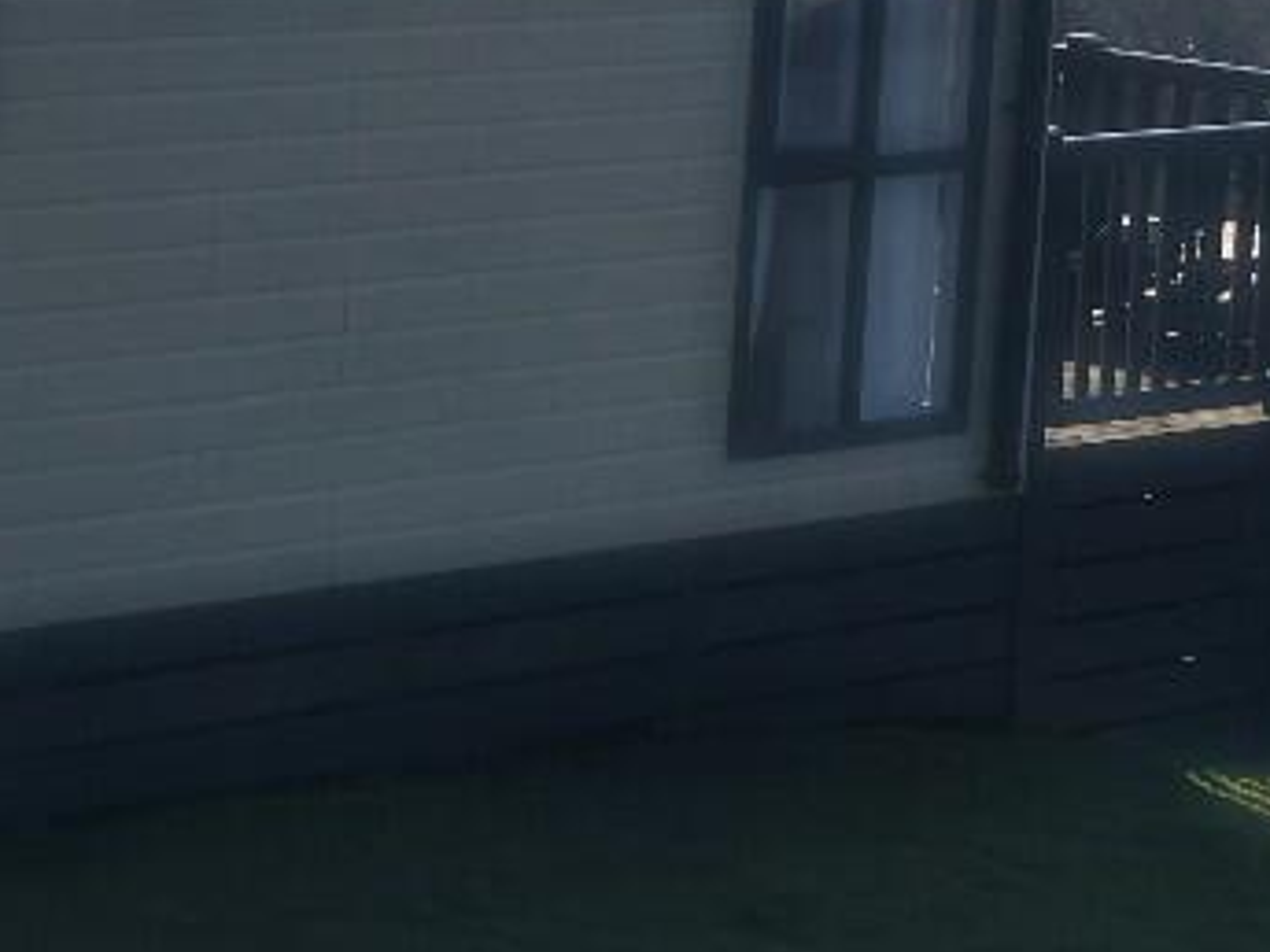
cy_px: -229
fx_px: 9392
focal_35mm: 256
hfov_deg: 7.7
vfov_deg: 5.8
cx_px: 1082
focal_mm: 5.53
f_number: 1.8
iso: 50
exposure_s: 1/7900
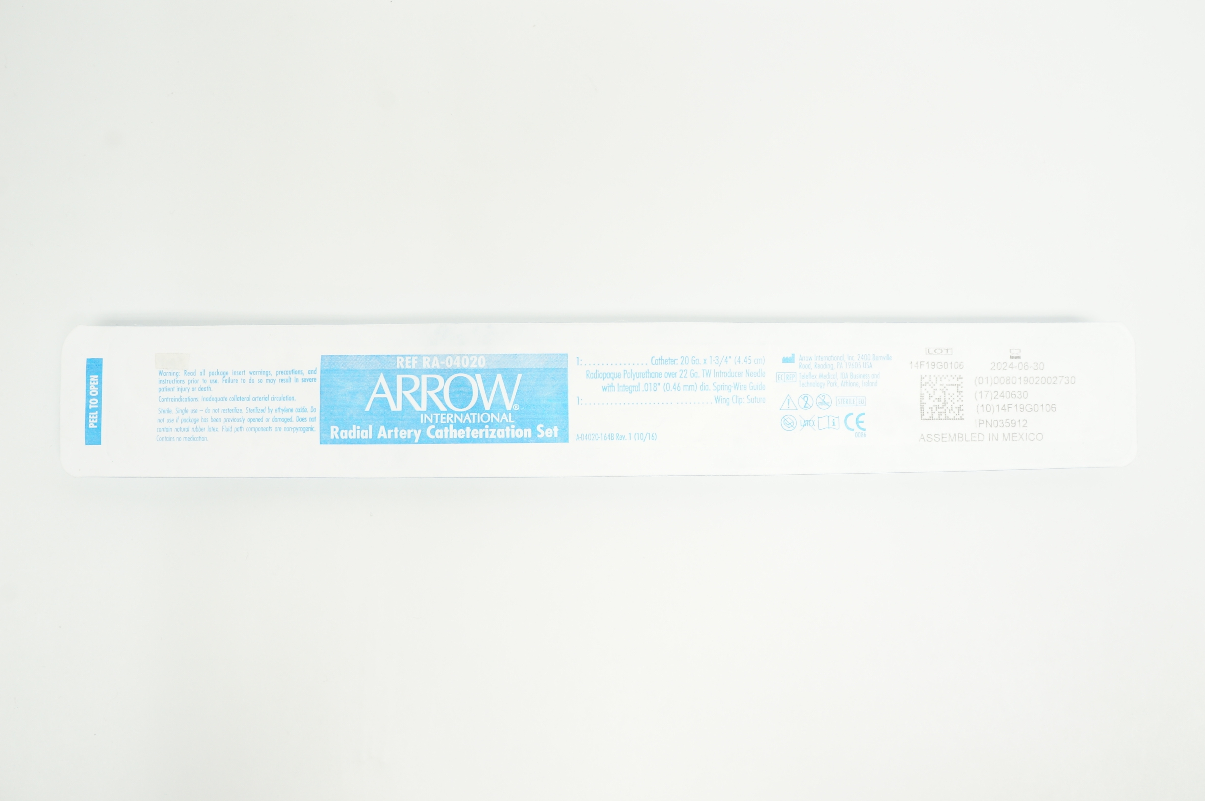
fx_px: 903
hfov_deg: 67.4
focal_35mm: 27
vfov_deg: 47.8
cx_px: 602
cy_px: 400
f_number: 10
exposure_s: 1/15
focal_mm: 18
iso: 400
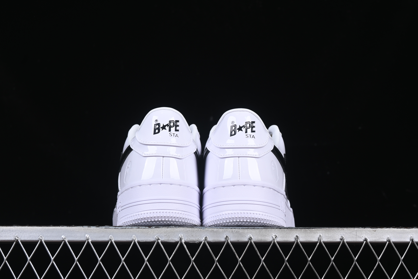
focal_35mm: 75
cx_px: 209
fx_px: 871
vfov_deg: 18.2
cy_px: 140
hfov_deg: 27.0
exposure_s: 1/100
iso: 160
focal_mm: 50
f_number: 8
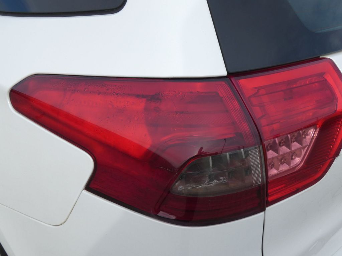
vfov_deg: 39.7
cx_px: 171
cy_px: 128
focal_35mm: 36
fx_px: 356
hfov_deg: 51.4
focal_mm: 6.5
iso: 80
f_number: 6.3
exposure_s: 1/200
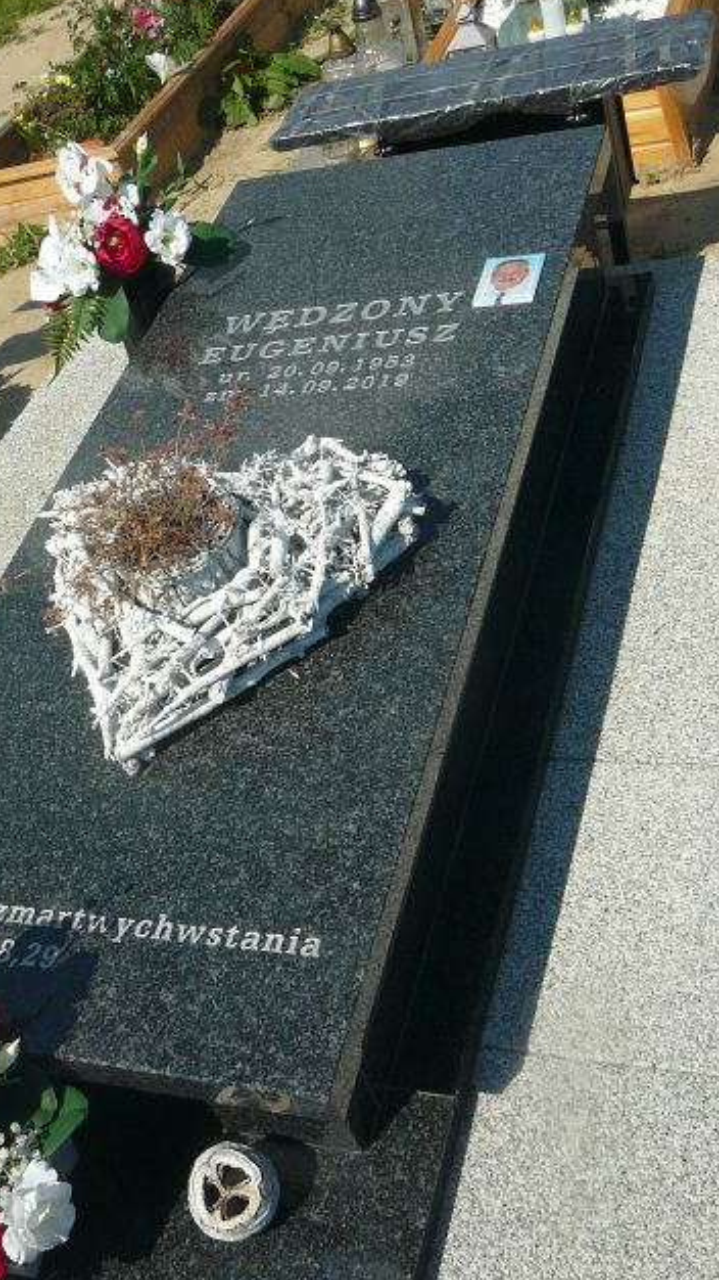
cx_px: 302
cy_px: 630
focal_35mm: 39
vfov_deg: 51.6
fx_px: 1322
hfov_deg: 30.4
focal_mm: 5.2
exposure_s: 1/640
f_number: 5
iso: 80
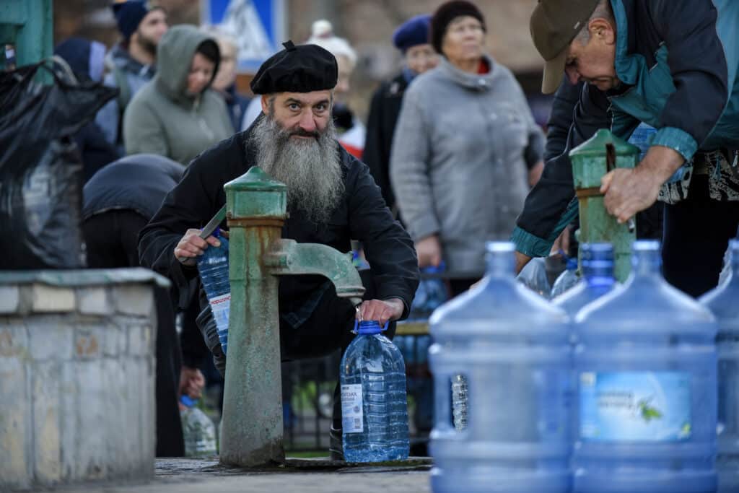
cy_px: 246
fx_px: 3593
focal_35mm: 175
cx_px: 370
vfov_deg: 7.8
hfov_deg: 11.7
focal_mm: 175
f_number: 2.8
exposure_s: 1/800
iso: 640
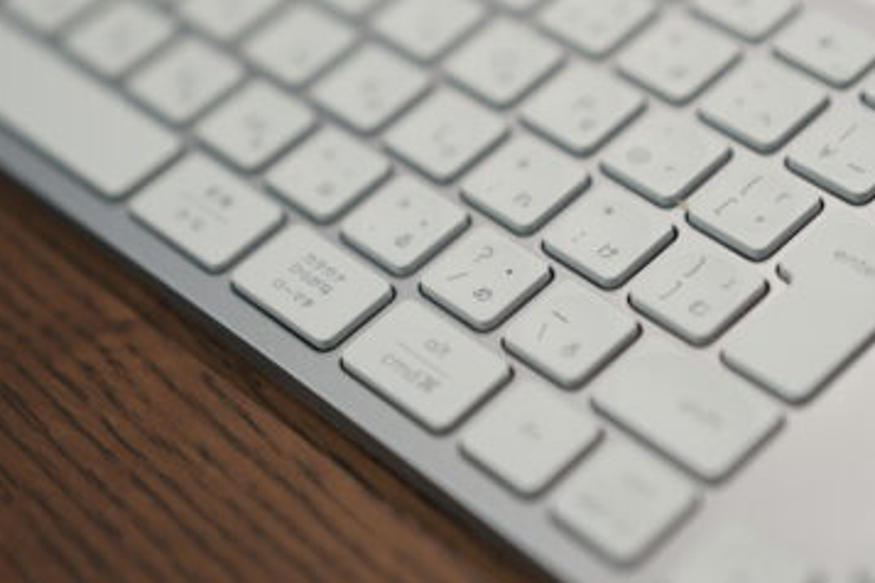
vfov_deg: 16.3
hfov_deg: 24.2
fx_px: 2042
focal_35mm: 84
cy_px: 304
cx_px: 444
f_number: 1.4
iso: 100
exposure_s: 1/50
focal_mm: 50
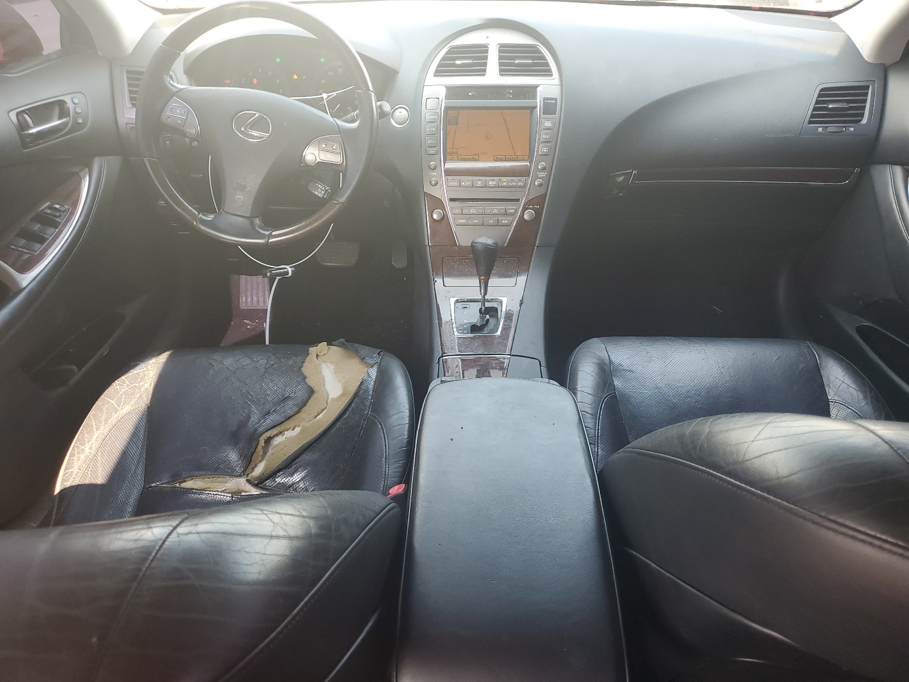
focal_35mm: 26
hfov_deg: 67.3
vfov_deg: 53.1
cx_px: 454
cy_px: 341
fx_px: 683
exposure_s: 1/120
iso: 63
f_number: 1.5
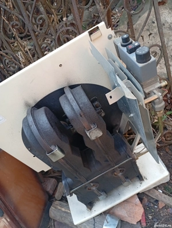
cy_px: 114
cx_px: 86
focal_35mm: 27
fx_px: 178
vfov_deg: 65.2
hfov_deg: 51.5
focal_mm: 3.98
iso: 106
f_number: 1.8
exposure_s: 1/50
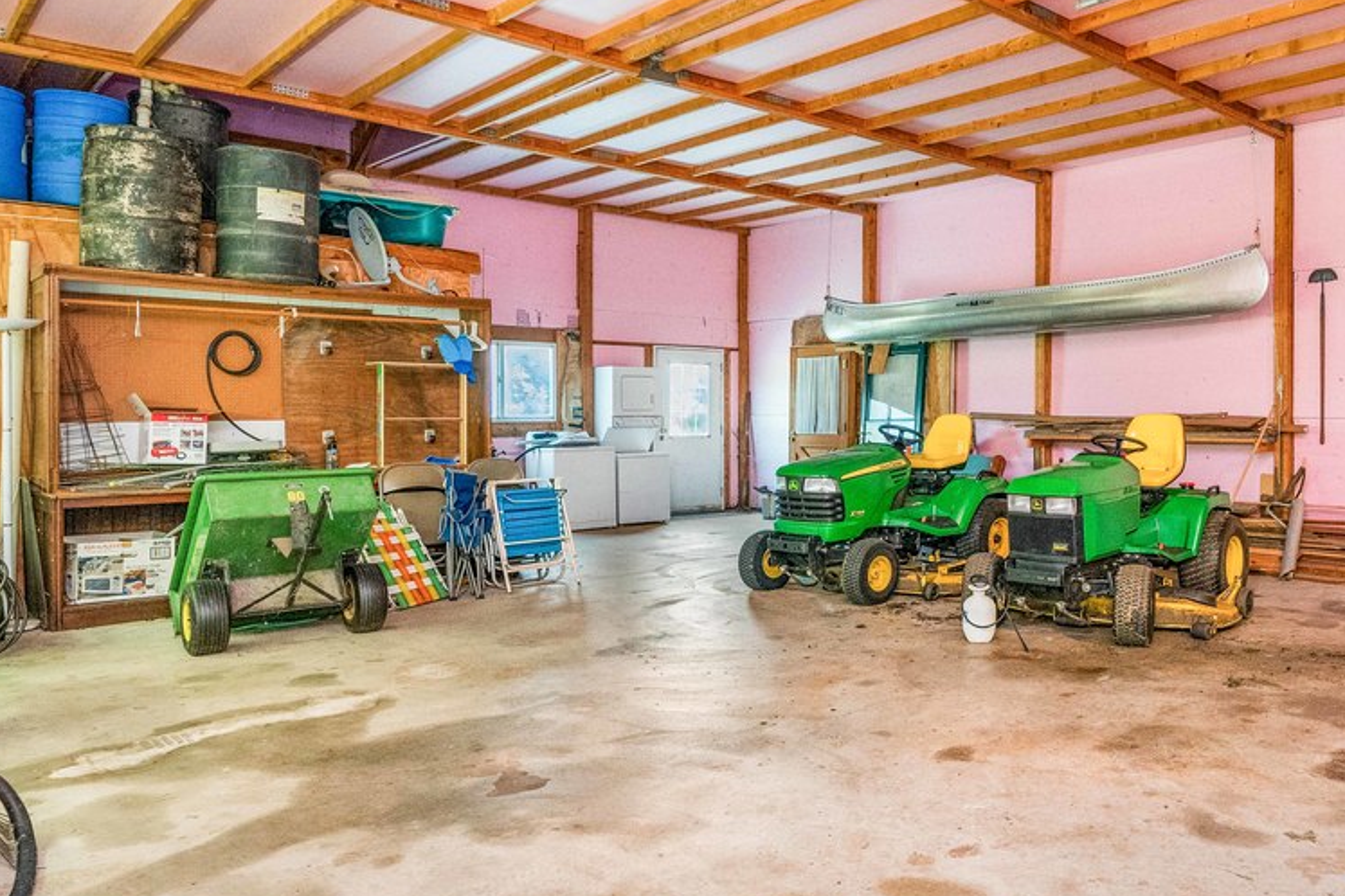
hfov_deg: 66.0
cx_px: 975
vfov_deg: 49.5
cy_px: 425
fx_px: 971
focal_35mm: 26
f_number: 4.5
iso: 3200
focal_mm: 12
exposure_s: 1/40
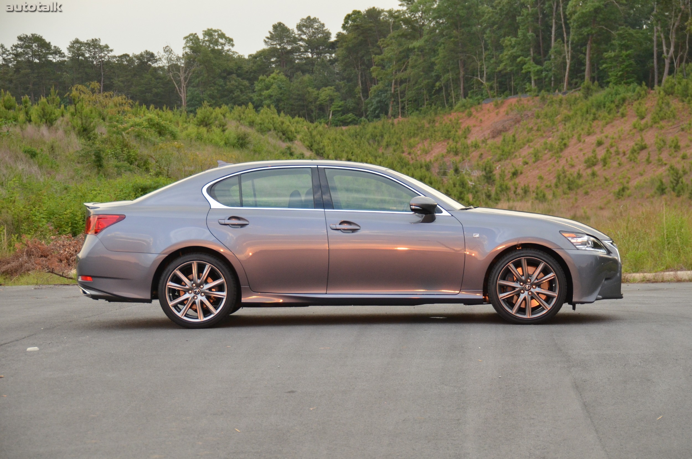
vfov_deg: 13.0
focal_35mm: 105
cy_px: 230
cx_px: 346
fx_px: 2014
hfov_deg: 19.5
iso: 1250
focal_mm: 70
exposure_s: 1/500
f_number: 5
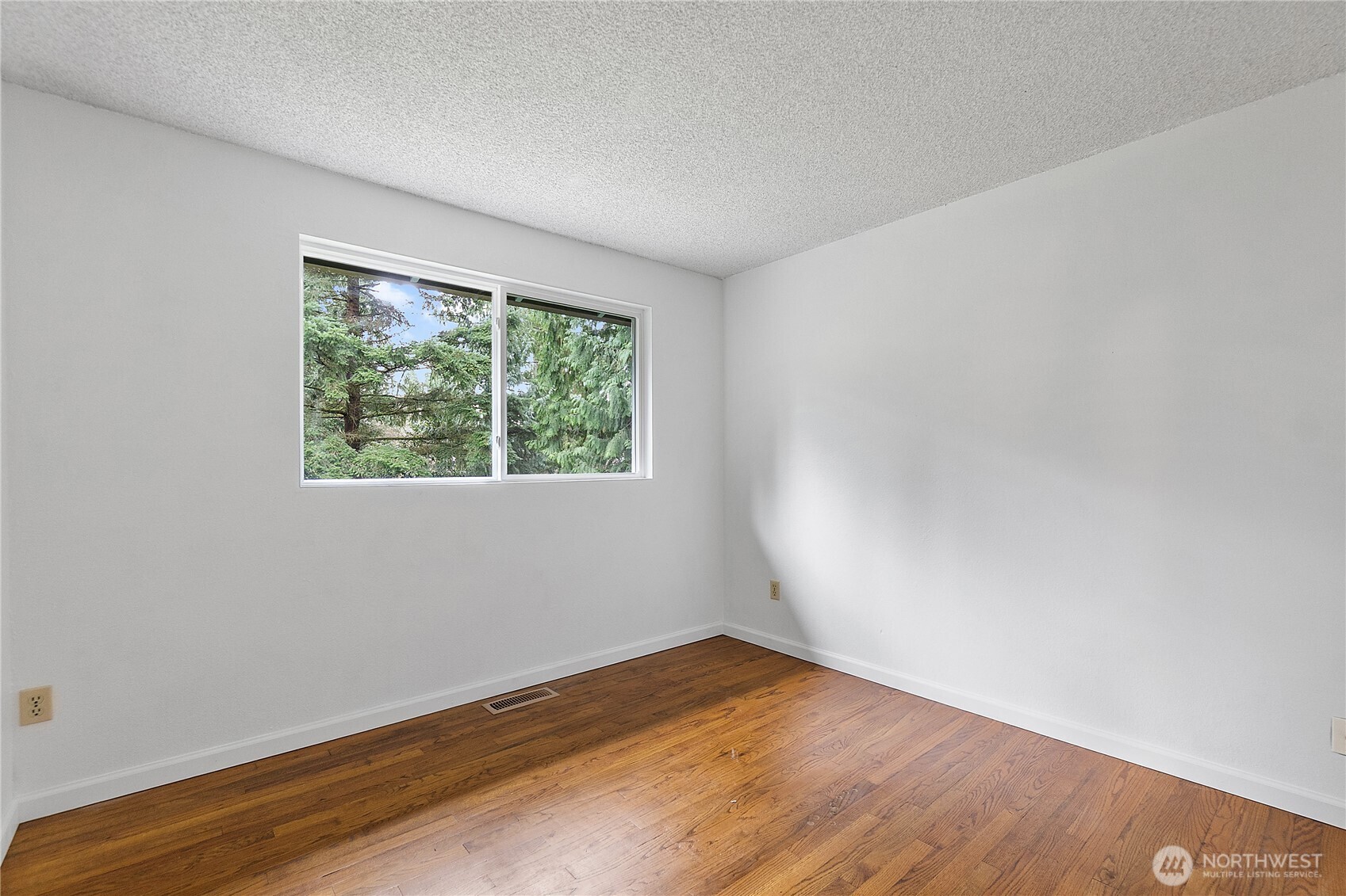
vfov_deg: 77.3
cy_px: 448
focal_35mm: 15
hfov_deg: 100.4
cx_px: 673
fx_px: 561
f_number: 5.6
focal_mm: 10
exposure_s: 1/2.5
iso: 400
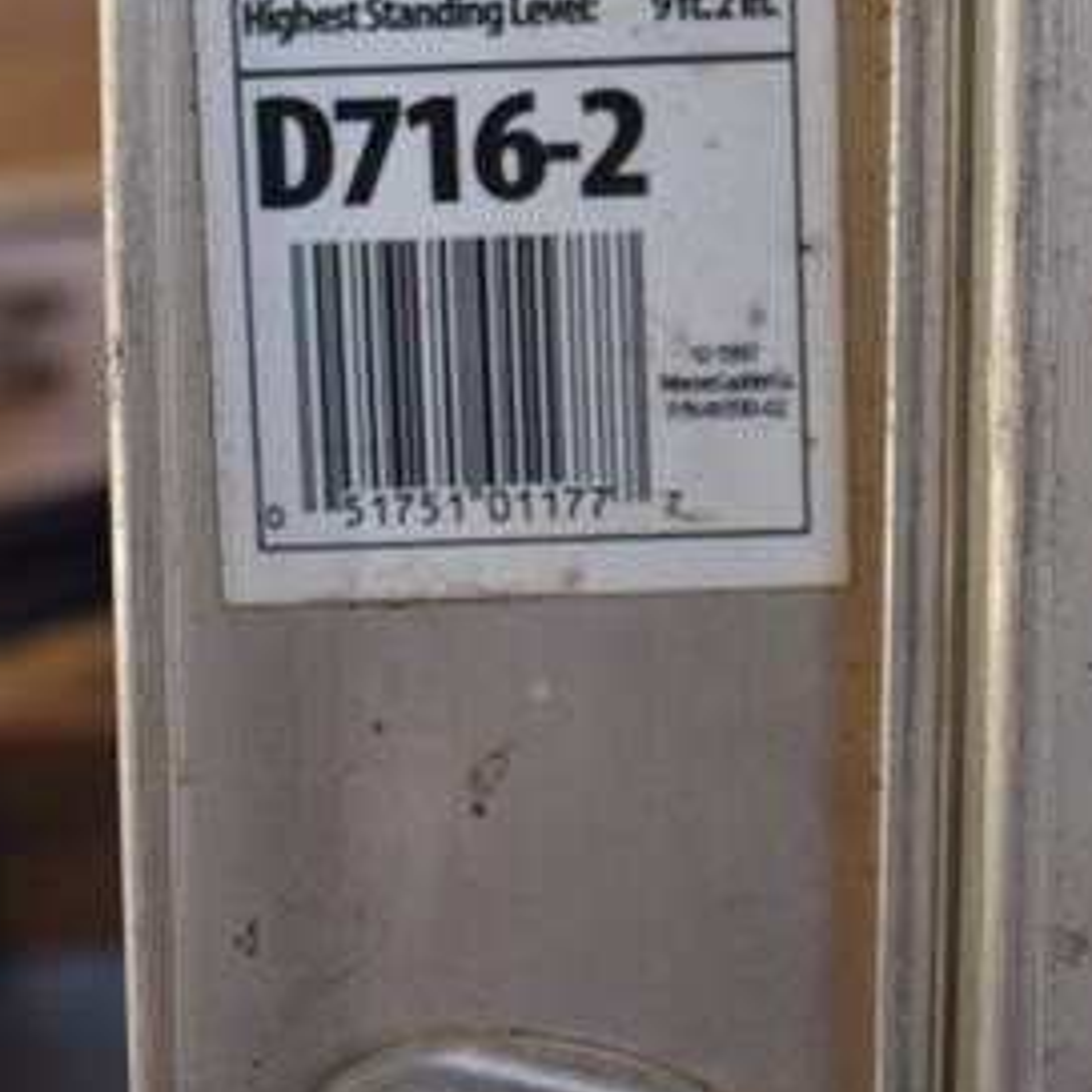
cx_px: 514
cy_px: -267
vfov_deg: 20.8
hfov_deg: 22.5
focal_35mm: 77
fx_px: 2748
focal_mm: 18
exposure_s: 1/60
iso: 800
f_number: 4.5
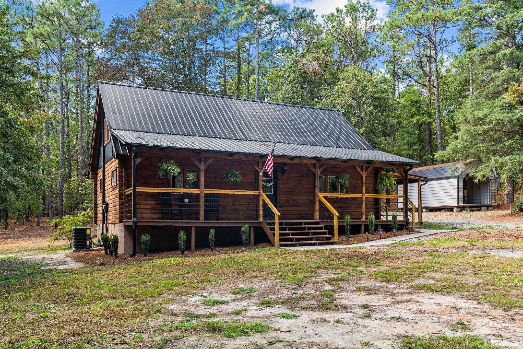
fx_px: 465
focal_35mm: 32
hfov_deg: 58.7
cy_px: 174
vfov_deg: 41.1
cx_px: 262
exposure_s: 1/25
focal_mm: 32
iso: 250
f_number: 8
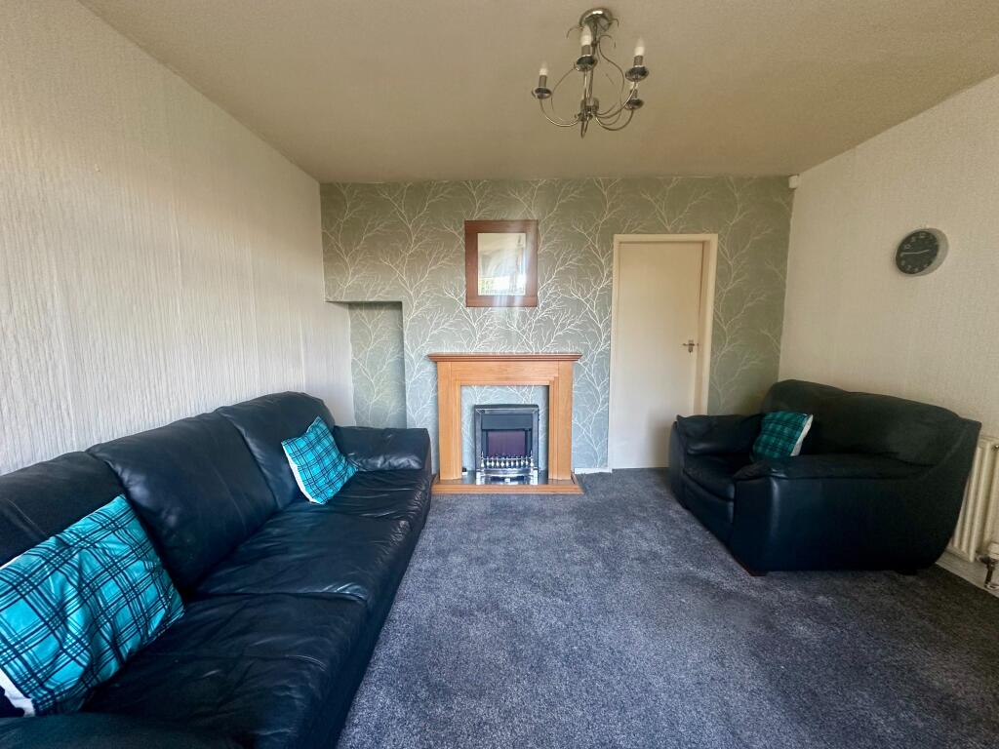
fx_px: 404
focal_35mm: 14
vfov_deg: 85.7
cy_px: 374
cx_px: 500
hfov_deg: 102.1
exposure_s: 1/50
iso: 250
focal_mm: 2.22
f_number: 2.2
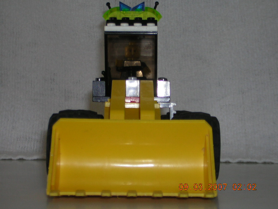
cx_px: 139
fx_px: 835
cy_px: 104
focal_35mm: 104
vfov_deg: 14.2
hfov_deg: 18.9
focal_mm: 13.6
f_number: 4.6
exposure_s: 1/60.1
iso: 50
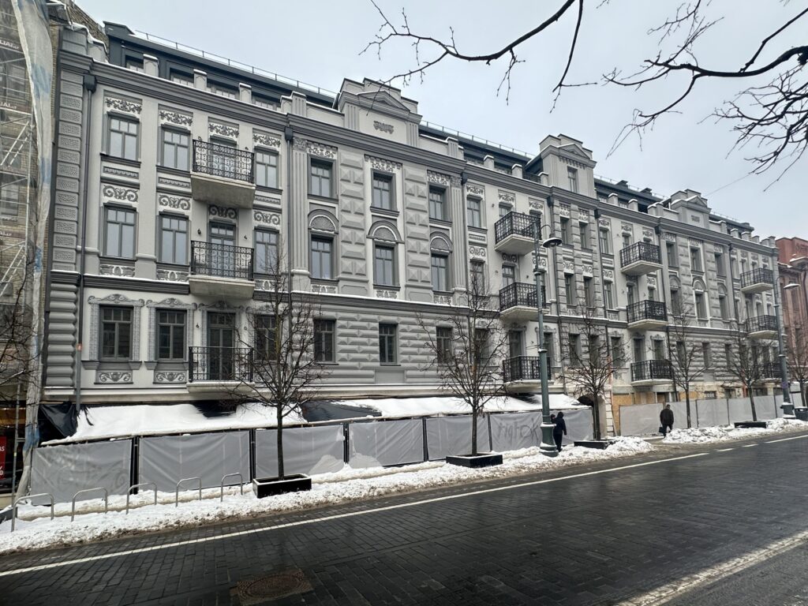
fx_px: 327
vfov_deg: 85.7
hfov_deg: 102.1
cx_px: 404
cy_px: 303
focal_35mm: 14
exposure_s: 1/265
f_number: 2.2
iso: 40
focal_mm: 2.22
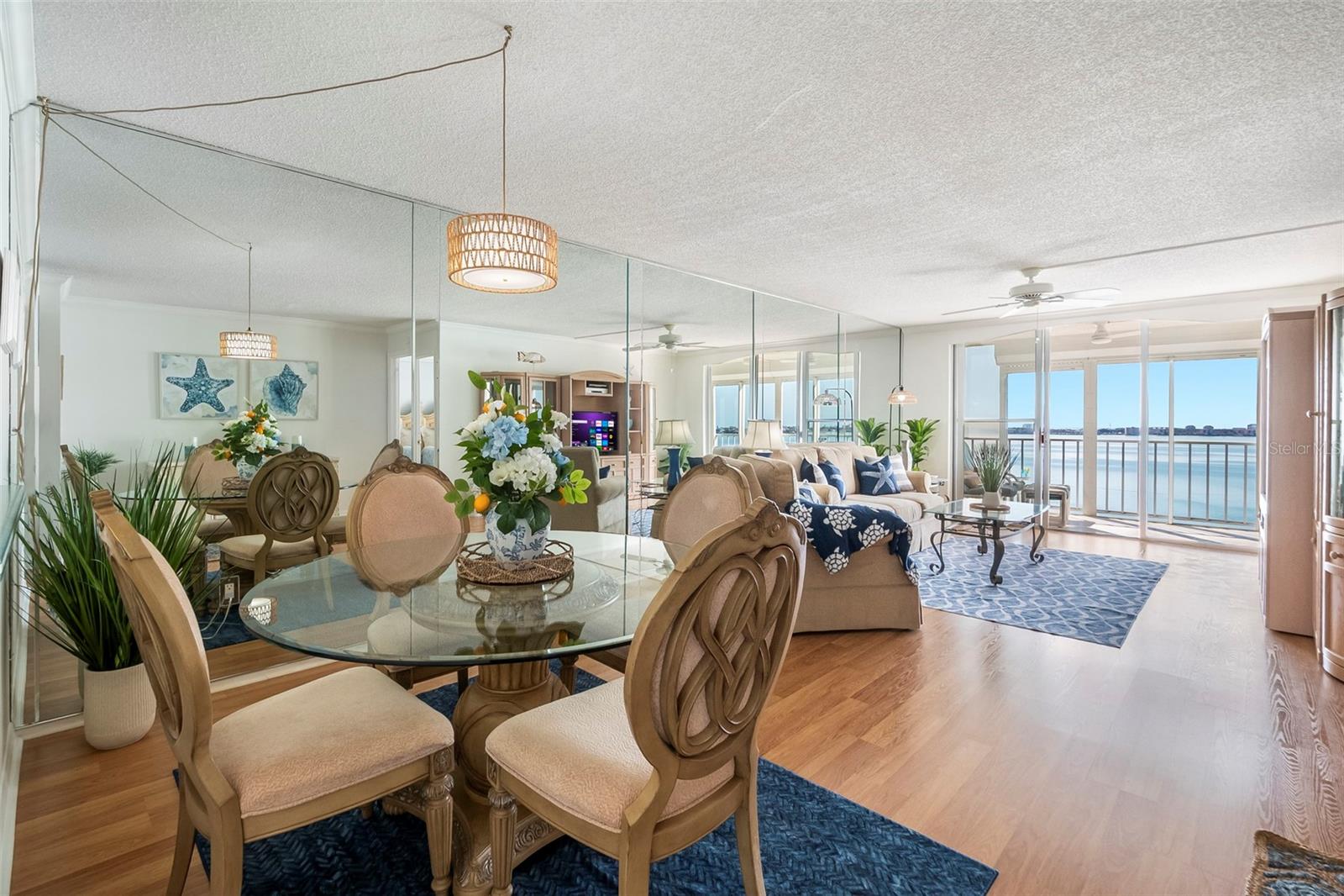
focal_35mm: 15
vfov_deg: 77.3
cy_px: 448
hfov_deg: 100.4
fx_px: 560
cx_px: 672
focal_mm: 10
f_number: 11
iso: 640
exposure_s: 1/2000
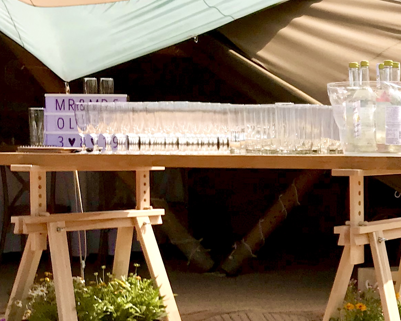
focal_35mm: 94
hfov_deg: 18.8
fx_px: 1116
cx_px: 527
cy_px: 241
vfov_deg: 16.3
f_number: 1.8
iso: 20
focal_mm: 3.99
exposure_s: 1/3300
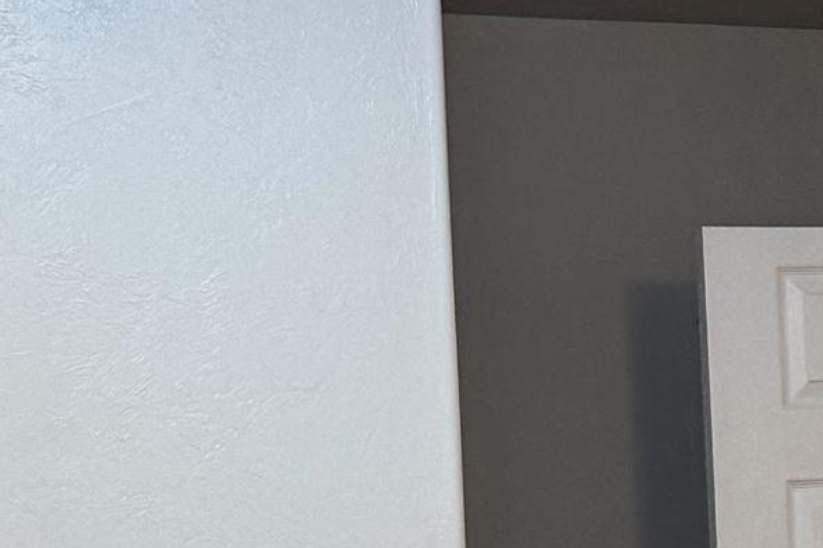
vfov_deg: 10.5
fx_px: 2971
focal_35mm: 130
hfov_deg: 14.4
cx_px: 1349
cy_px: 508
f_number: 1.78
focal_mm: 6.76
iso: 250
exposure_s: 1/60
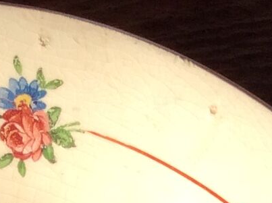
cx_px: 99
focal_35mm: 206
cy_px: 650
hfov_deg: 9.6
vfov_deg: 6.5
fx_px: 1616
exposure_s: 1/773
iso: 32
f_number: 2.4
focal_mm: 3.3
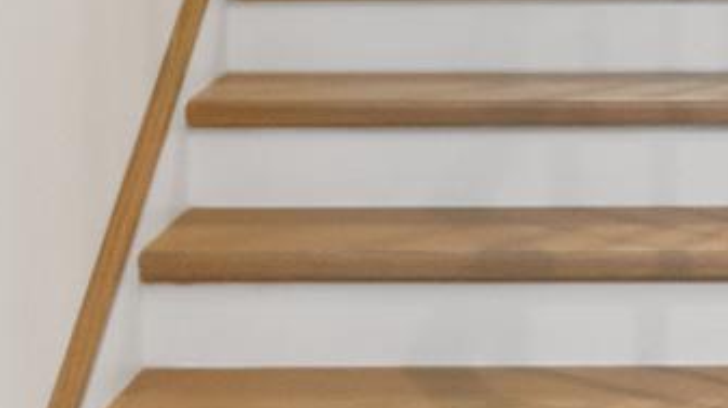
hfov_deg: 20.5
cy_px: -208
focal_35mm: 102
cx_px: 676
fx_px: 1968
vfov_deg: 11.4
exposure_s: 1/25
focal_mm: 16
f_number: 4
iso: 1600
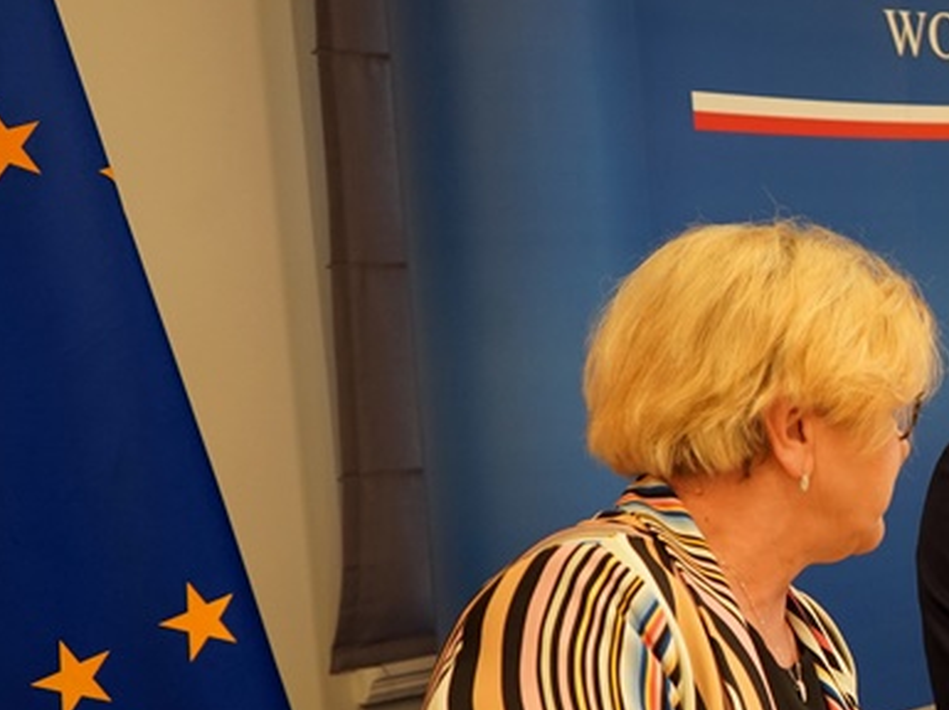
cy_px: 476
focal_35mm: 81
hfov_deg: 22.5
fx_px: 2219
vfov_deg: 18.1
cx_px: 1094
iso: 1000
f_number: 4
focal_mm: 36
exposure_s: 1/160
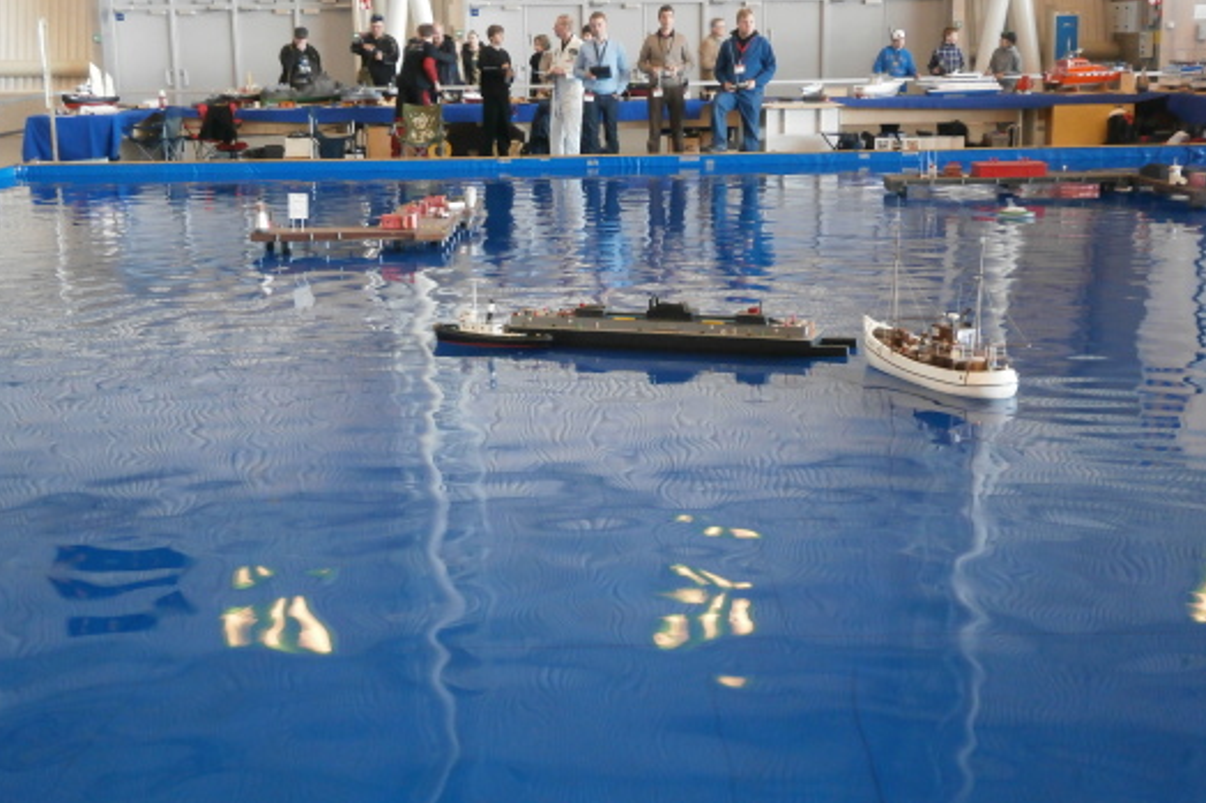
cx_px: 603
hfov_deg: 39.6
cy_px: 435
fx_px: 1674
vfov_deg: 27.0
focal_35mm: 50
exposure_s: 1/13
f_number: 3.4
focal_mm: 8.3
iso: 200
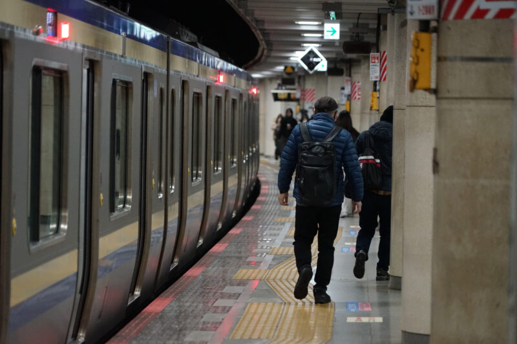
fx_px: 2843
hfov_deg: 10.4
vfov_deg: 6.9
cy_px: 172
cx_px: 258
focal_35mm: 198
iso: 5000
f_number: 6.3
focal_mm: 198
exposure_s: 1/200
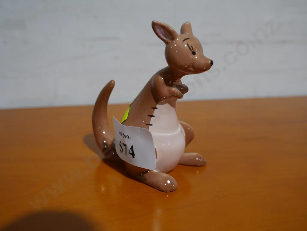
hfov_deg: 46.8
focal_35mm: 40
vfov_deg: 36.0
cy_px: 116
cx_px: 154
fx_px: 355
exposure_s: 1/60
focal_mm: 20
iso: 250
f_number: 4.4
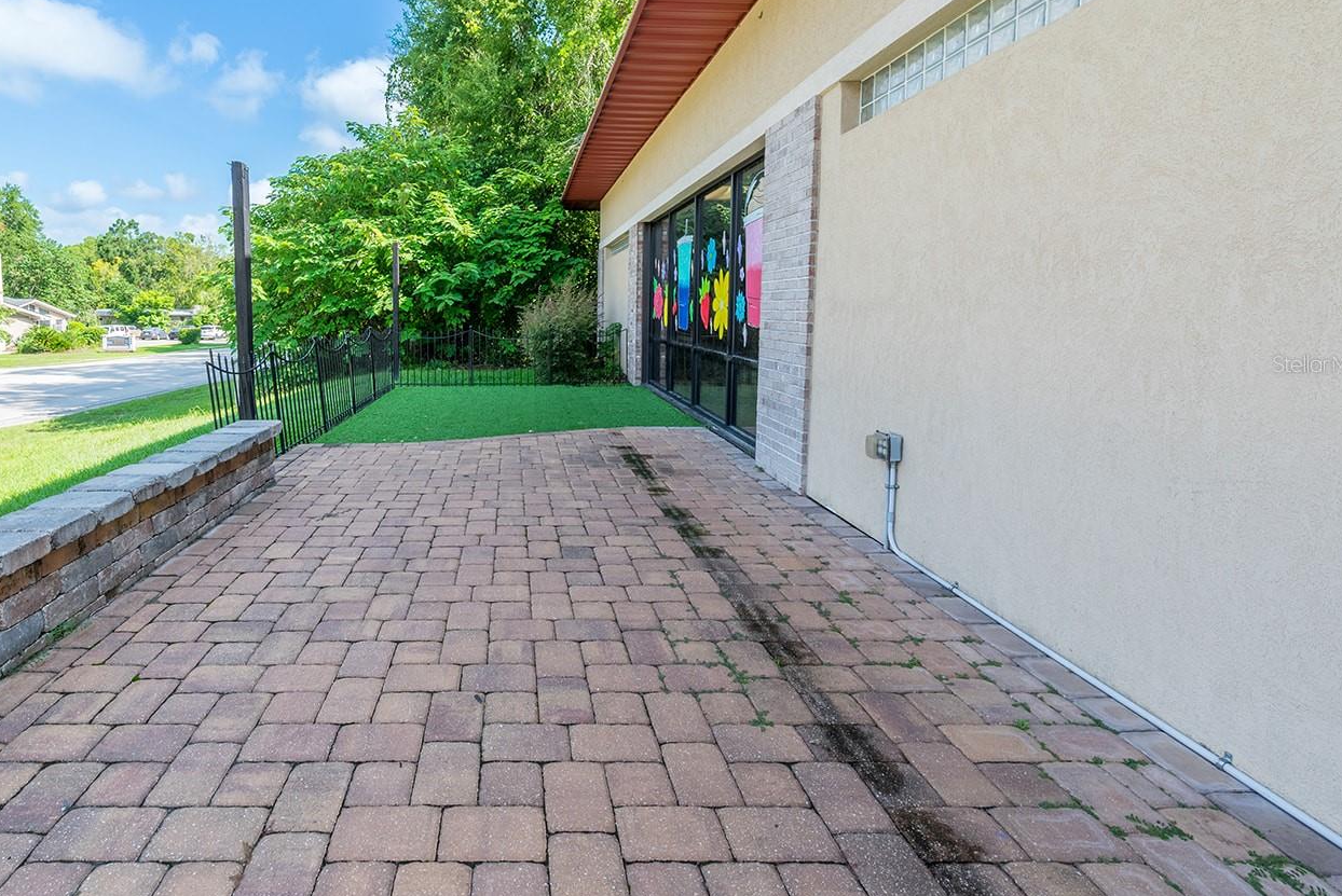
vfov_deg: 66.9
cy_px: 363
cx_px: 511
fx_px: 671
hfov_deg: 88.3
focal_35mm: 18
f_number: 8
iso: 400
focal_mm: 14
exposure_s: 1/640
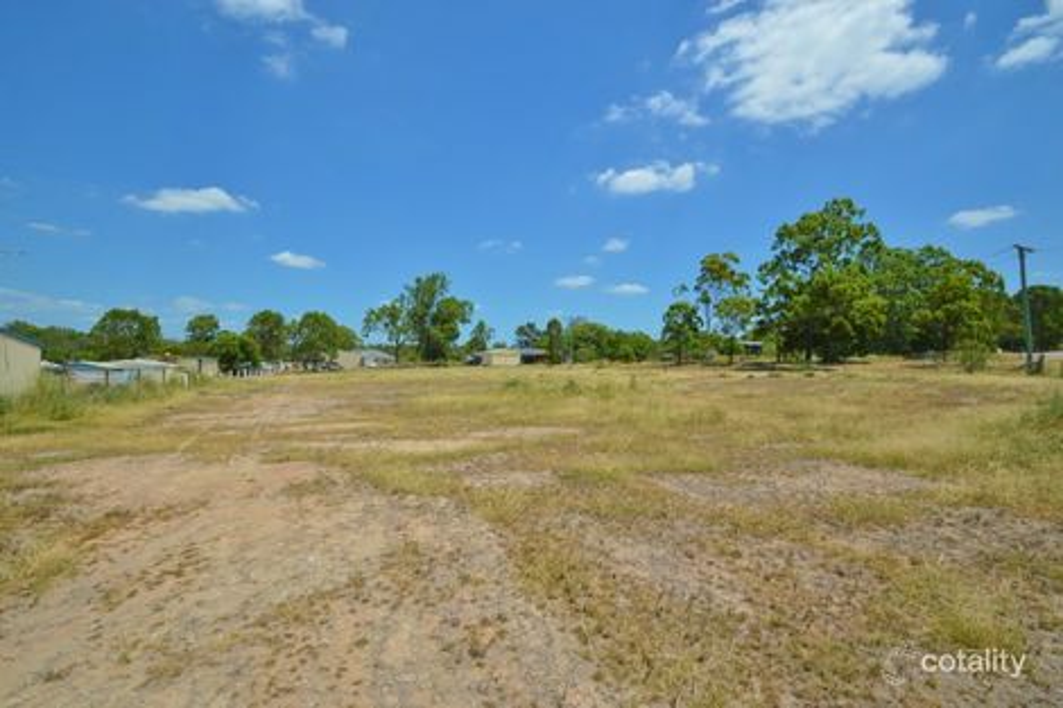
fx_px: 443
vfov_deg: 77.3
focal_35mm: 15
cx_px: 532
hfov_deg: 100.4
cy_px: 354
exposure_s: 1/320
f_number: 9
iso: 100
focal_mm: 10
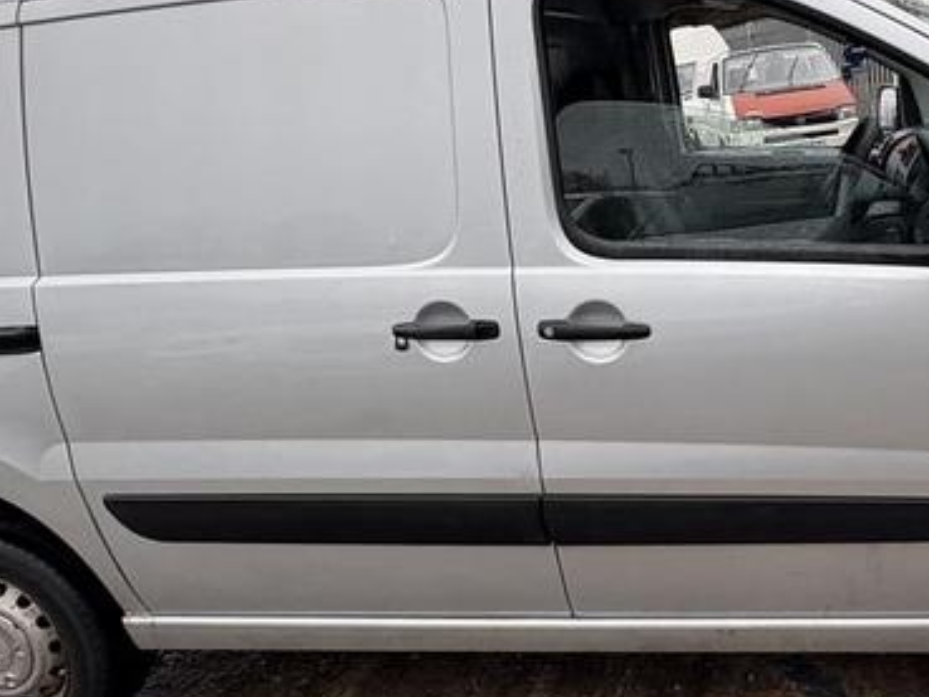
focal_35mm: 34
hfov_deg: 51.9
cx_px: 685
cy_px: 247
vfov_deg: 41.4
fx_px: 913
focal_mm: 2.22
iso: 40
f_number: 2.2
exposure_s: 1/103
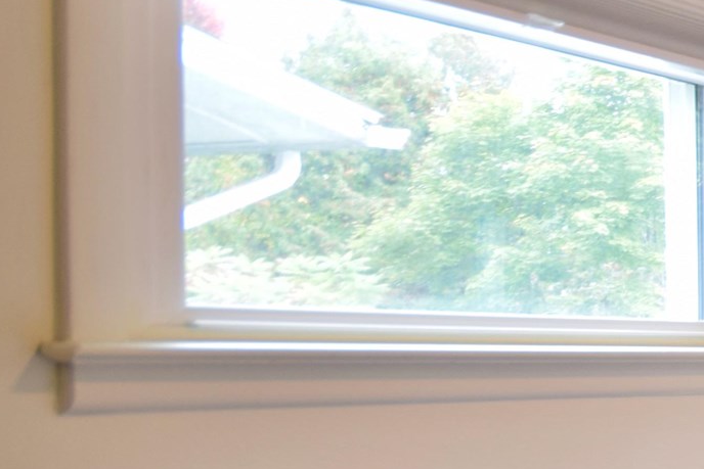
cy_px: 368
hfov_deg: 16.8
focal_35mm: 67
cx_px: 1564
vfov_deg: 20.1
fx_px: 1310
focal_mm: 10
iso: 200
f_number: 6.3
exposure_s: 1/6
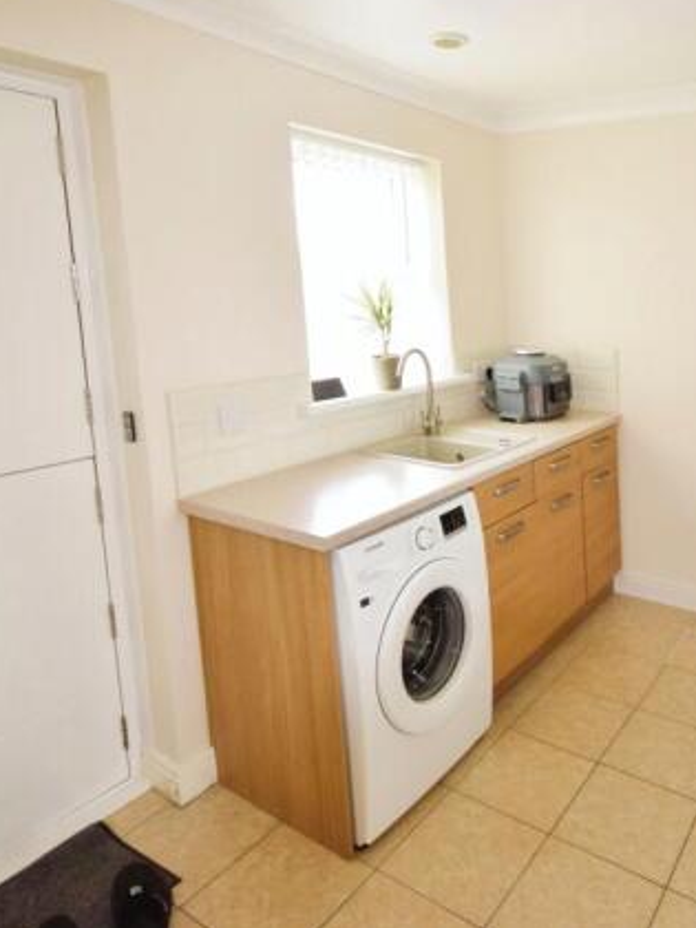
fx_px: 664
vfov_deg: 69.9
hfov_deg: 53.5
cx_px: 498
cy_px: 452
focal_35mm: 25
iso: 800
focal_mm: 11
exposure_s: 1/100
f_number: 5
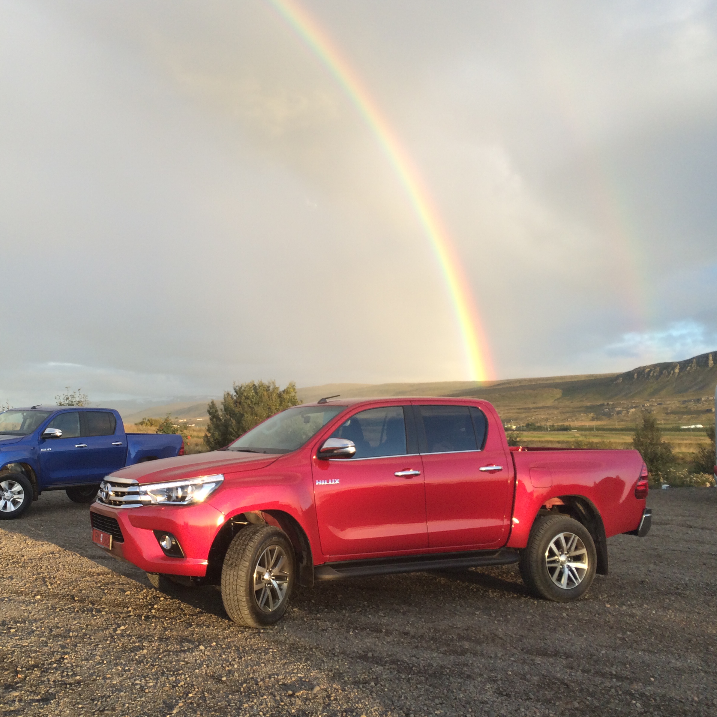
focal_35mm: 35
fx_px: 820
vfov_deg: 47.2
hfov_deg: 46.6
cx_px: 253
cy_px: 352
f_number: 2.2
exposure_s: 1/331
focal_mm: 4.15
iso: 32
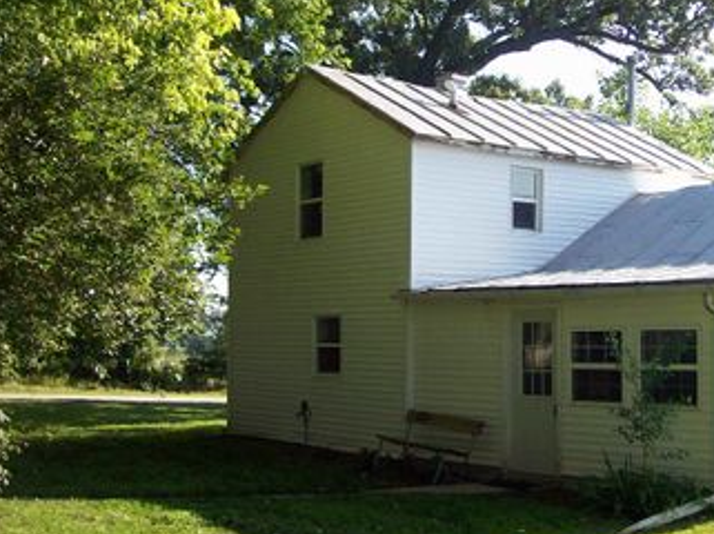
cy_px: 222
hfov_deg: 33.6
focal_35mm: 56
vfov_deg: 26.0
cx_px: 547
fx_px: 1154
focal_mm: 6
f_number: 2.7
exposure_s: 1/785
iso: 80
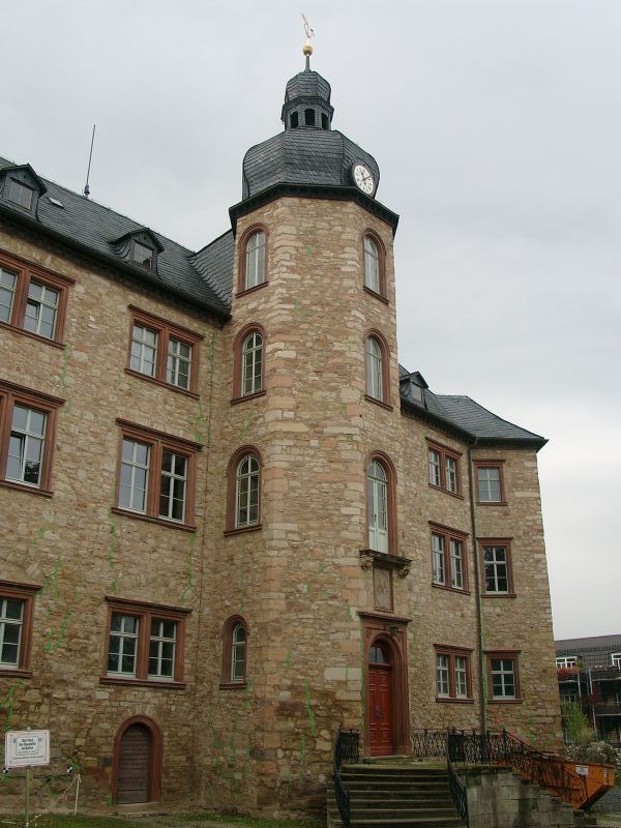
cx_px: 310
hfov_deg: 41.8
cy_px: 414
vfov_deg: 54.0
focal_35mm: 34
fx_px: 813
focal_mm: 7.13
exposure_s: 1/236
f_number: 4
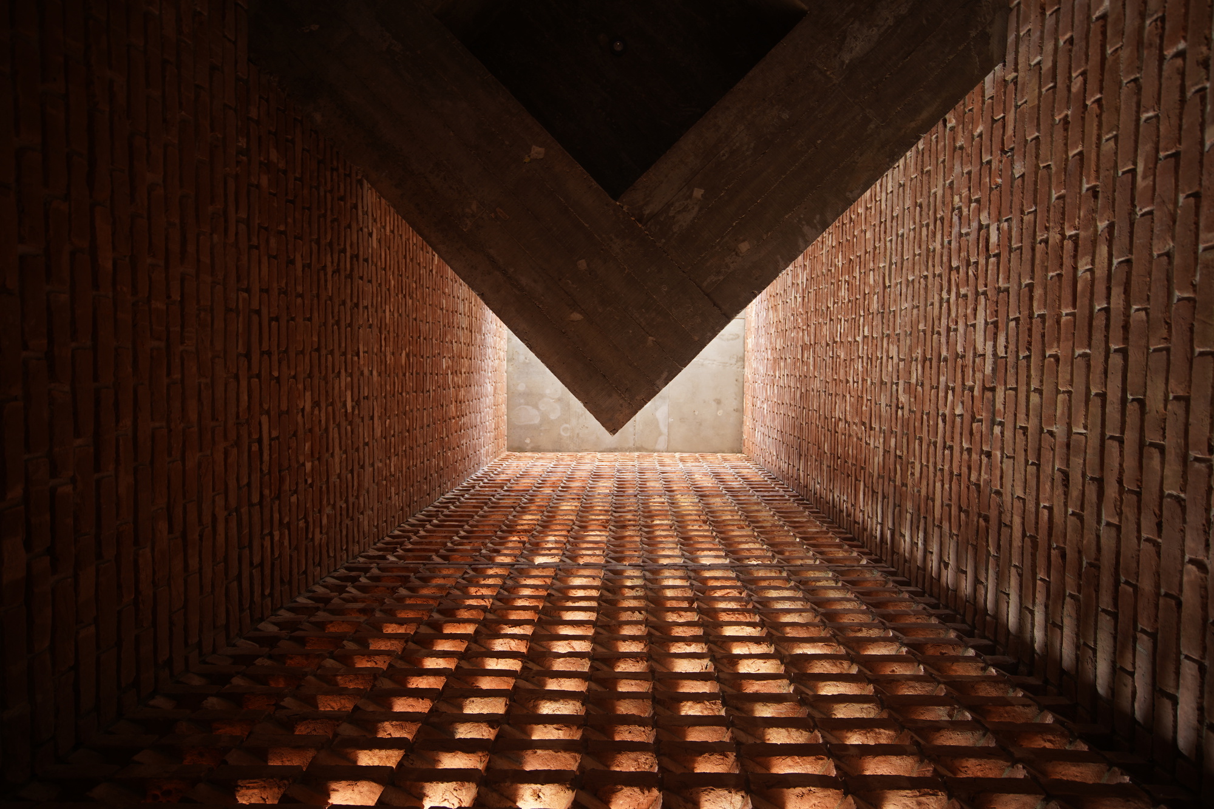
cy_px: 404
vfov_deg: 55.1
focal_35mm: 23
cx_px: 607
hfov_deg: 76.1
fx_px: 775
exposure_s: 1/5
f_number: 4
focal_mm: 23
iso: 100
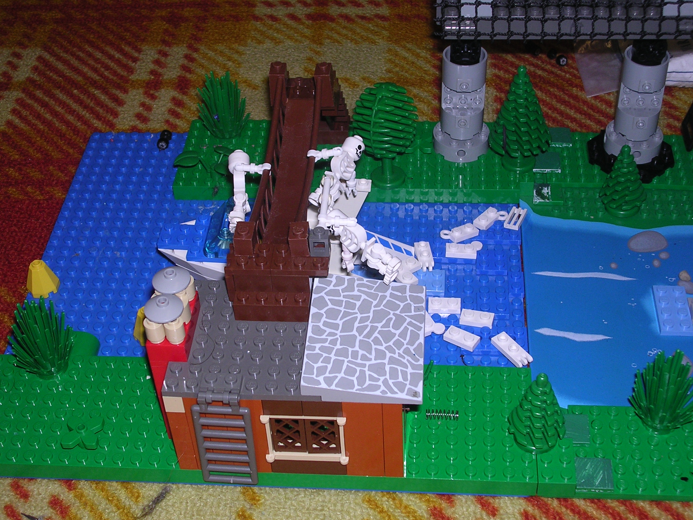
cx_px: 346
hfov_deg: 34.3
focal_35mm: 56
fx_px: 1121
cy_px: 260
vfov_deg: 26.1
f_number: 3.3
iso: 100
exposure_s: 1/60.1
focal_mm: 8.5
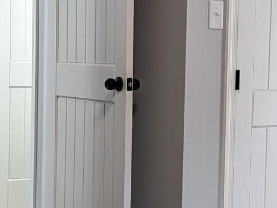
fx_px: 842
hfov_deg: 18.6
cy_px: 129
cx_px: 211
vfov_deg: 14.1
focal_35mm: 105
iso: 198
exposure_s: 1/120
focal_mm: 6.81
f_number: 1.85
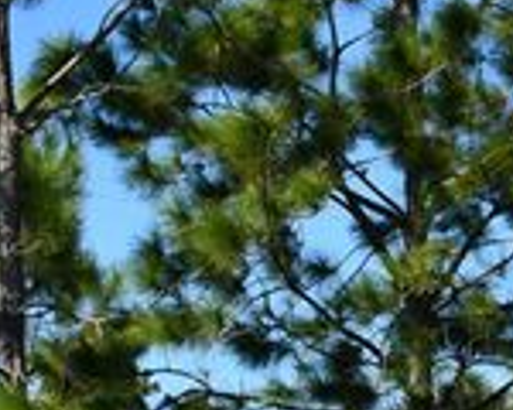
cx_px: 783
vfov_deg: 6.8
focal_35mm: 225
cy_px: 523
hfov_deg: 8.4
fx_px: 3416
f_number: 9
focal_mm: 28
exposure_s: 1/320
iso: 100
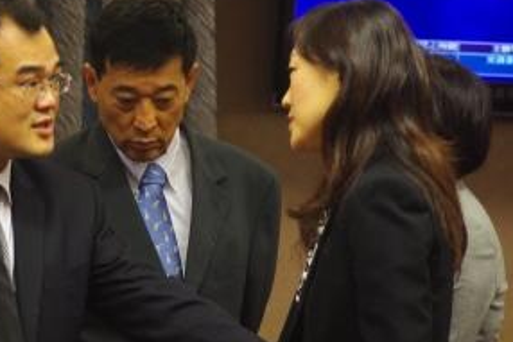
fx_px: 4291
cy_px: 184
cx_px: 174
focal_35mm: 301
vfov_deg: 4.6
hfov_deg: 6.8
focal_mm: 128
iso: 800
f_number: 4.5
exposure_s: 1/30
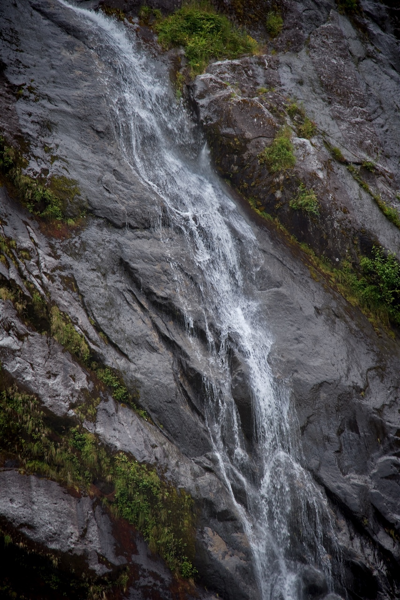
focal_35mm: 120
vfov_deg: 17.1
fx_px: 1999
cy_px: 300
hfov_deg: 11.4
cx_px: 200
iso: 100
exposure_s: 1/250
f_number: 4
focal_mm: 120
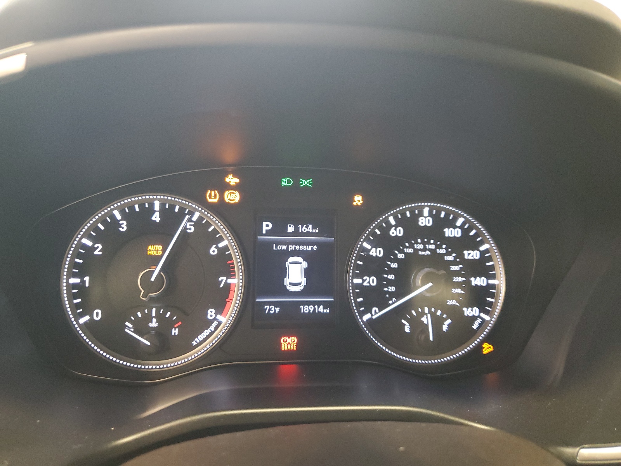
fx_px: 466
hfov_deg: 67.3
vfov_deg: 53.1
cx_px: 310
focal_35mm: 26
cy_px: 233
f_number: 1.5
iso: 324
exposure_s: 1/24
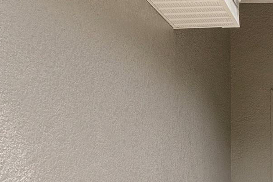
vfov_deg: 16.7
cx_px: 317
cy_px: 208
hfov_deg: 23.7
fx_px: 599
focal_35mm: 79
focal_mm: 20
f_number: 8
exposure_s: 1/100
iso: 640
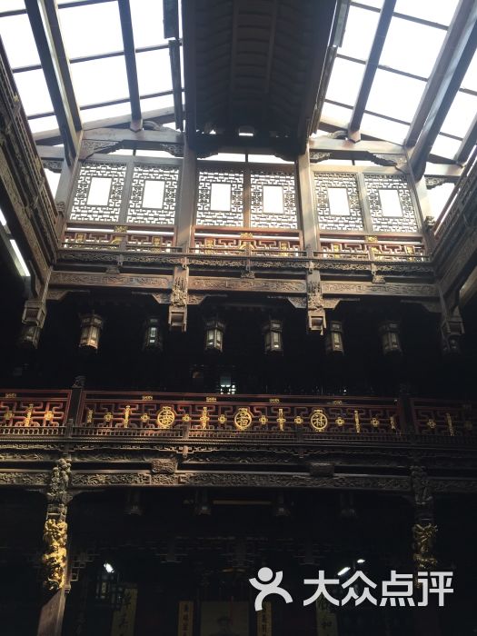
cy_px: 318
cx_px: 238
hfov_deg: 48.2
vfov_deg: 61.7
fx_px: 533
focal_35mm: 29
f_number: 2.2
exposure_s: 1/100
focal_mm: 4.15
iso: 32
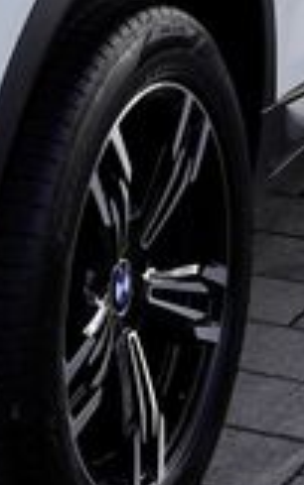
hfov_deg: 6.3
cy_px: -228
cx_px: -379
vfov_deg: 10.2
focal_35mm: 199
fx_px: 2636
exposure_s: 1/125
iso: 100
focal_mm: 31
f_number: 8
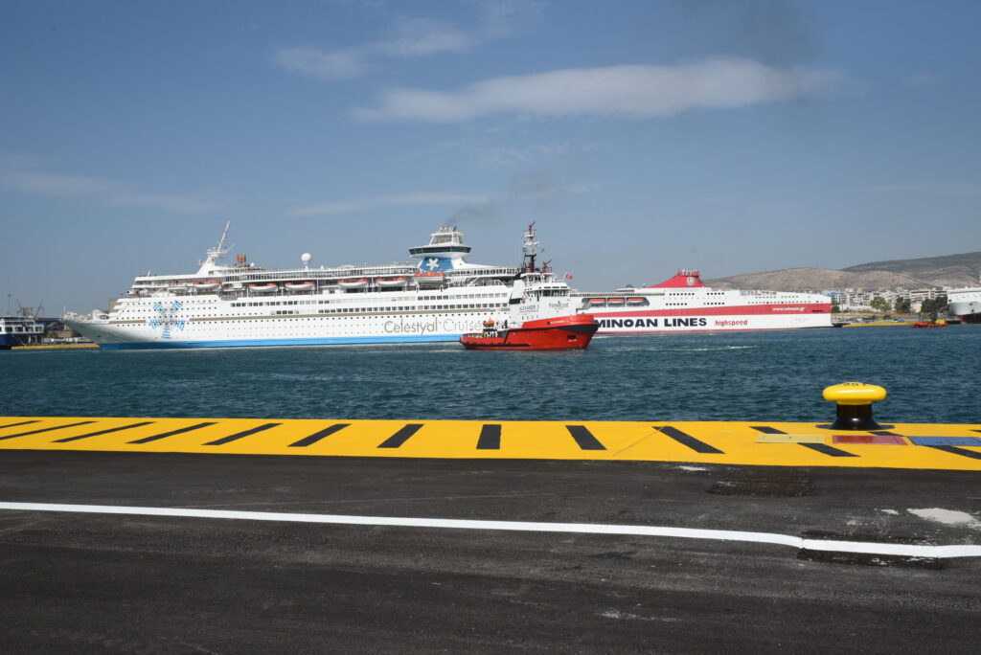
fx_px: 954
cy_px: 328
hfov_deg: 54.4
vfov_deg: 37.9
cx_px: 490
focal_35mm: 35
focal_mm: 35
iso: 1000
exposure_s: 1/2500
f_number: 13
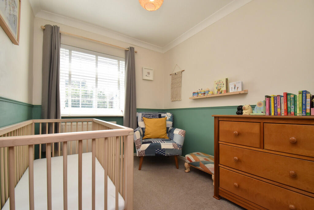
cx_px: 157
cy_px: 105
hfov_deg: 100.4
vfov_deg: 77.3
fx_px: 131
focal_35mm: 15
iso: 500
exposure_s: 1/60
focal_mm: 10
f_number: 10
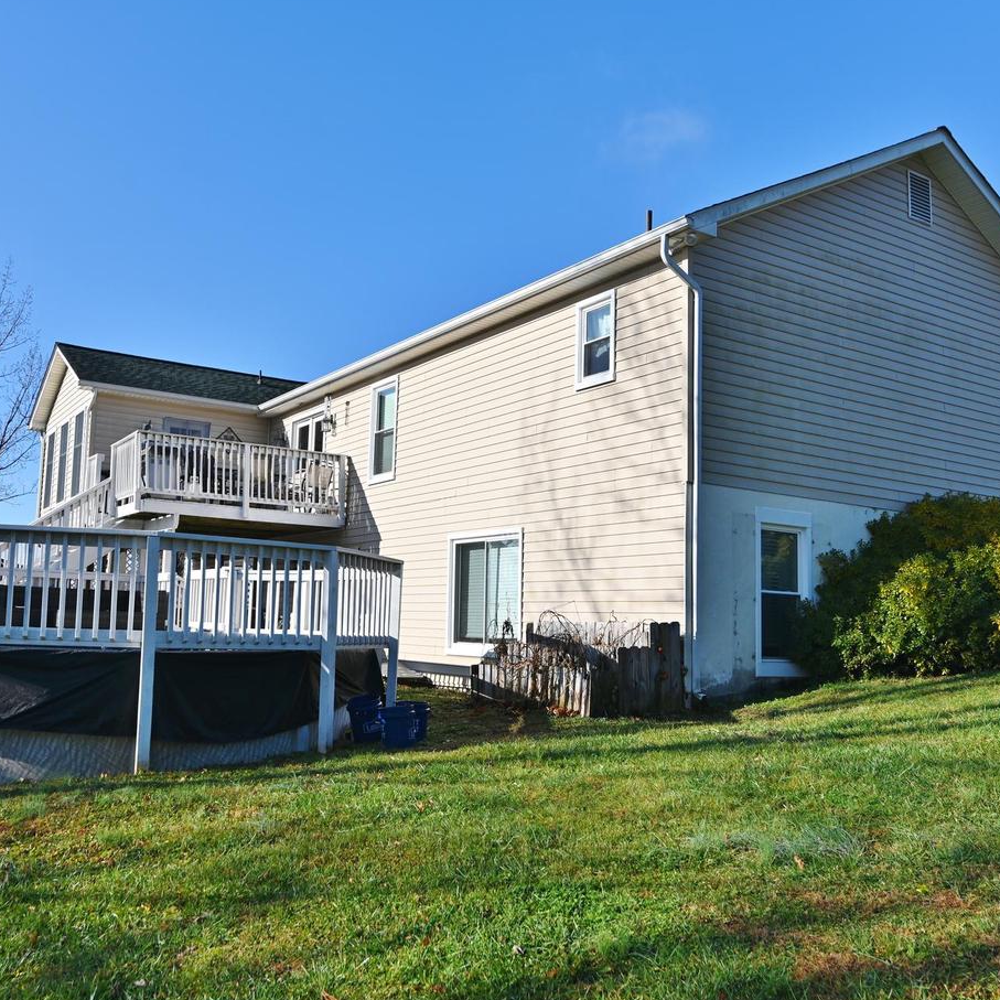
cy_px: 512
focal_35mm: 31
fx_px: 1013
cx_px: 398
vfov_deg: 52.5
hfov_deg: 52.2
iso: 100
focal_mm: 23
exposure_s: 1/400
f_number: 7.1
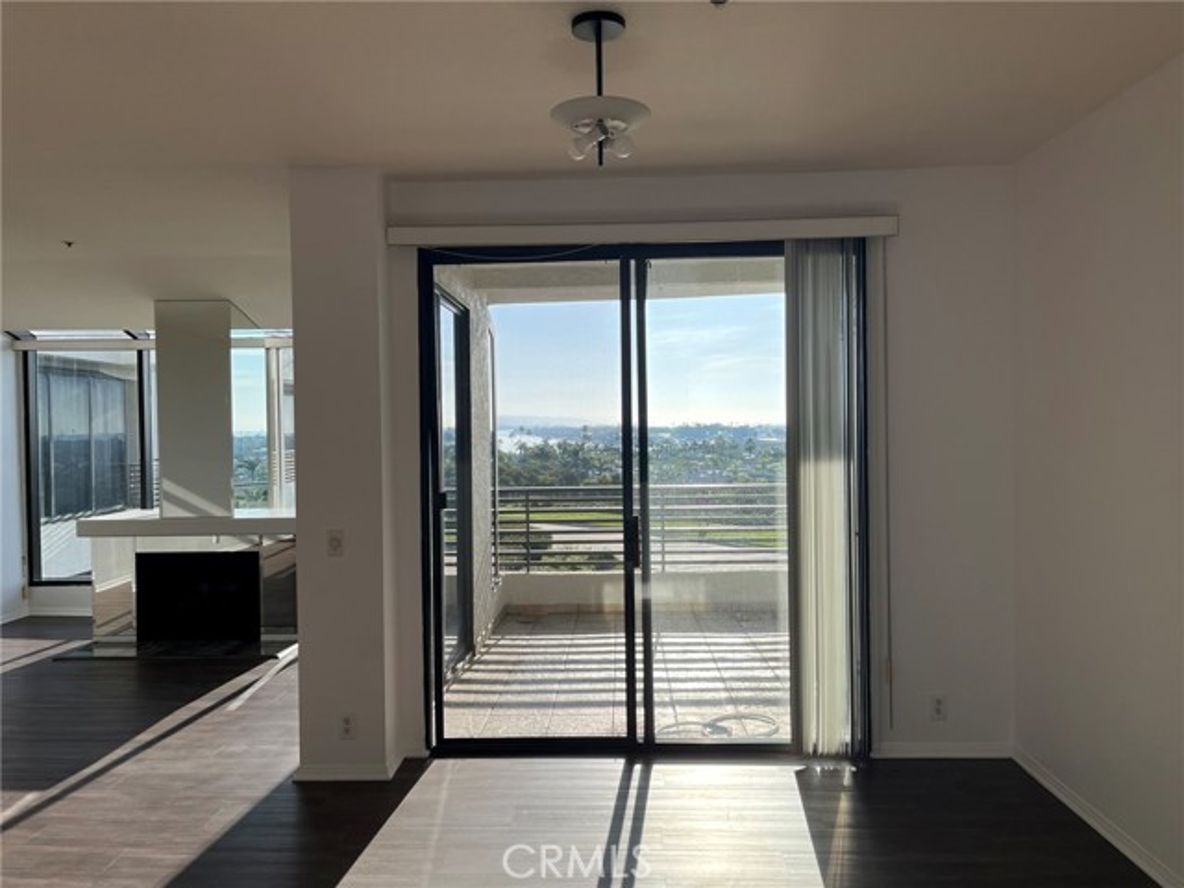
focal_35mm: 26
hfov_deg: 67.3
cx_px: 592
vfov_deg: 53.1
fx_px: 889
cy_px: 444
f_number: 1.6
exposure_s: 1/2062
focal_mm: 5.1
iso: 50
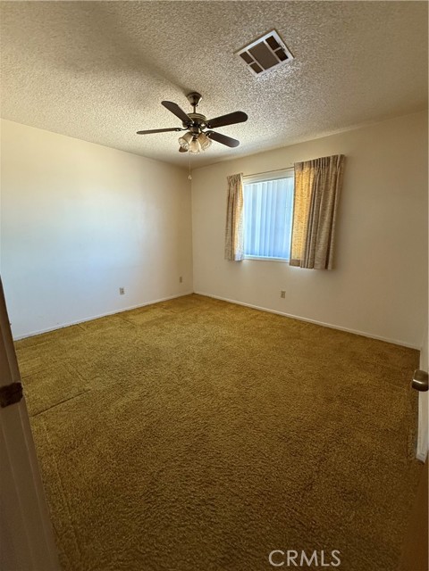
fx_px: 231
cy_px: 286
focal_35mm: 14
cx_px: 214
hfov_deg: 85.7
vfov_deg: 102.1
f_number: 2.2
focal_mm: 2.22
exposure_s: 1/120
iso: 500
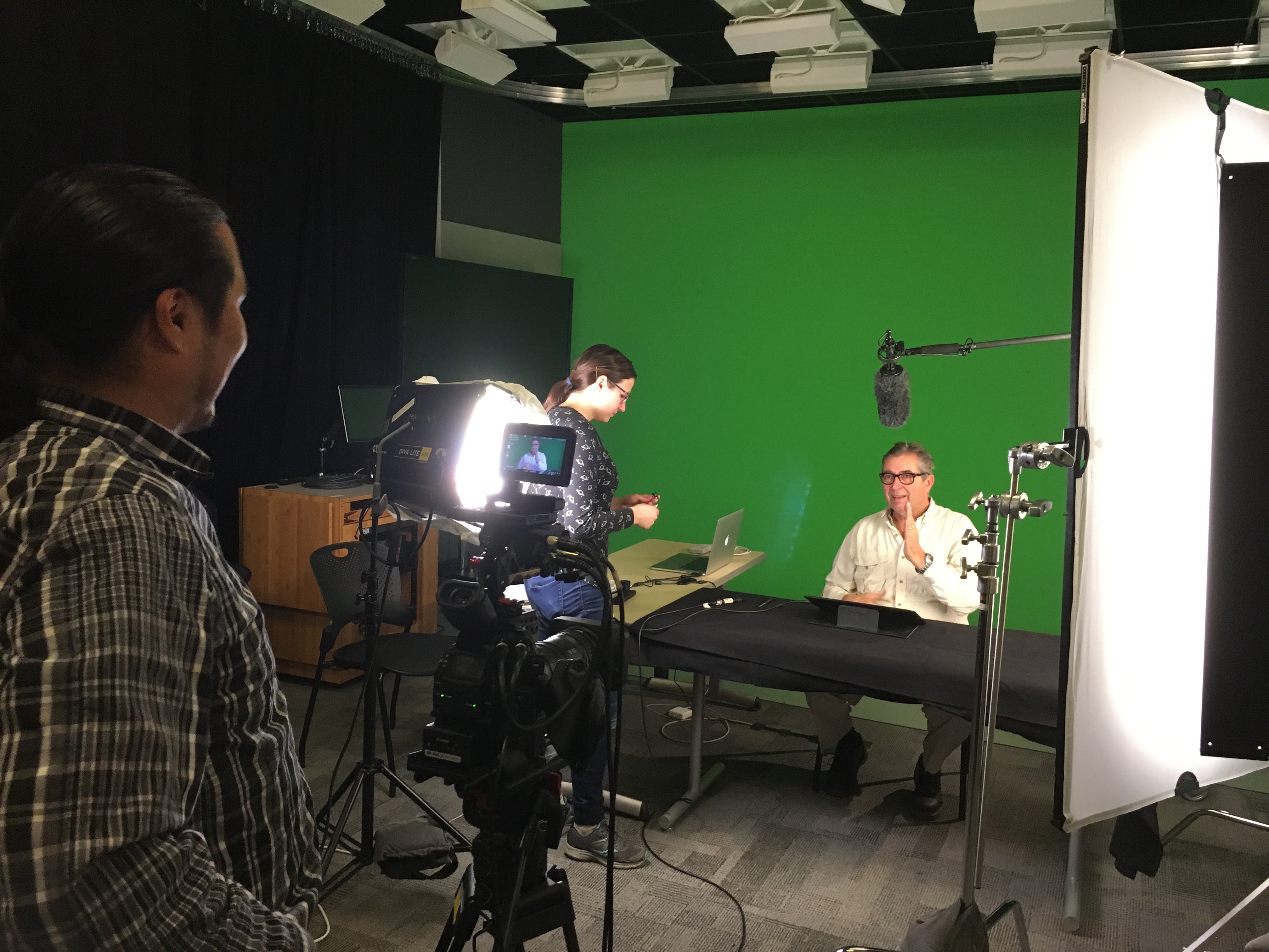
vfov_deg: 48.2
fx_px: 1063
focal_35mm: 29
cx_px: 634
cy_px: 476
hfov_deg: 61.7
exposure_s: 1/30
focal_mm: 4.15
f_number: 2.2
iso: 200
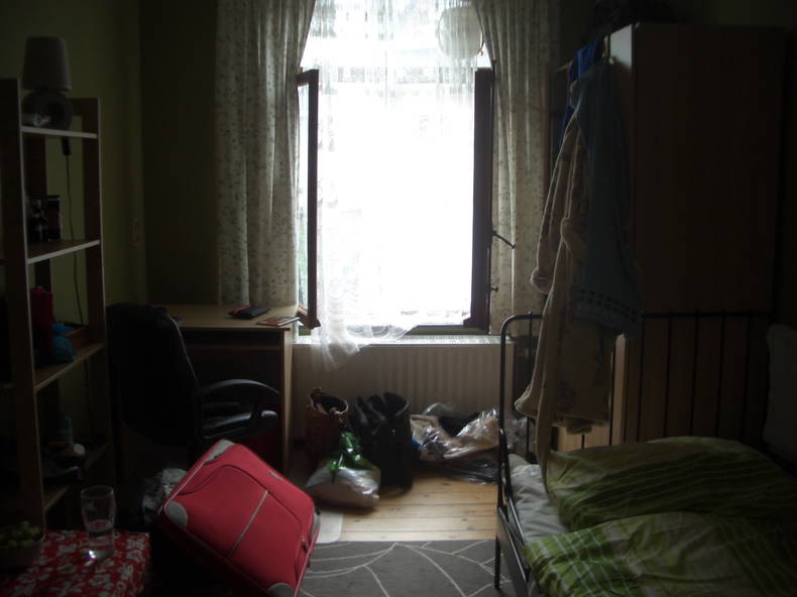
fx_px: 806
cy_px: 298
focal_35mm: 35
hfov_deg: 52.6
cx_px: 398
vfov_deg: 40.7
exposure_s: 1/60
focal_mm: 5.8
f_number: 2.6
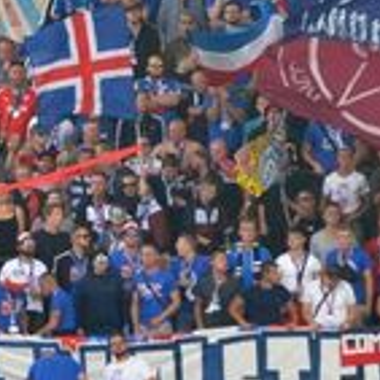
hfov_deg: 1.8
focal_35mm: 953
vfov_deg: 1.8
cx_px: 89
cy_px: 146
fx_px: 11832
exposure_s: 1/1600
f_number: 5.6
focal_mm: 185
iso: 1600
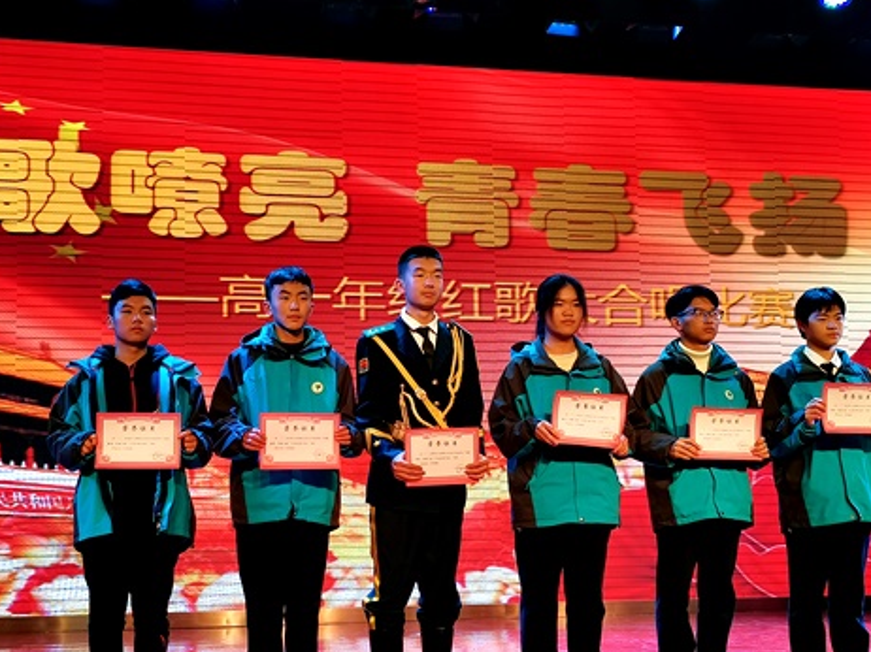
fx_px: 1308
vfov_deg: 27.9
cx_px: 386
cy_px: 392
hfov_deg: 36.8
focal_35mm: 52
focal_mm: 5.58
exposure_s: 1/100
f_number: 1.8
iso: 125
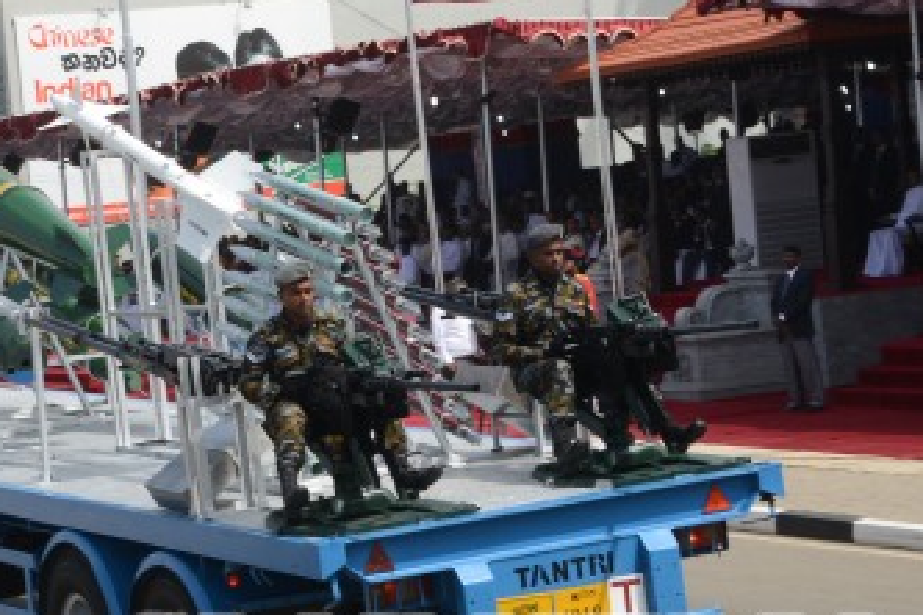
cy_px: 277
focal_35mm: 117
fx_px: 3000
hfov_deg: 17.4
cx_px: 190
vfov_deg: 11.7
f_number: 18
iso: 400
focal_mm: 65
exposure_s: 1/200
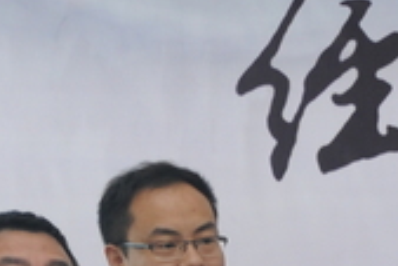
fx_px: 3662
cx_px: 207
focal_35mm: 331
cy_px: 404
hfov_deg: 6.2
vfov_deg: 4.1
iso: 800
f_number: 5.6
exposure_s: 1/125
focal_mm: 56
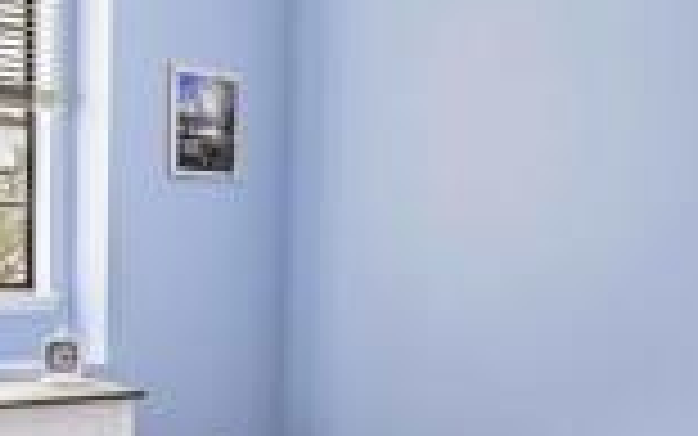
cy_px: 339
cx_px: 167
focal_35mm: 47
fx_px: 894
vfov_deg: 27.0
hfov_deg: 41.3
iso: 320
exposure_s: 1/400
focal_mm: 15
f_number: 7.1
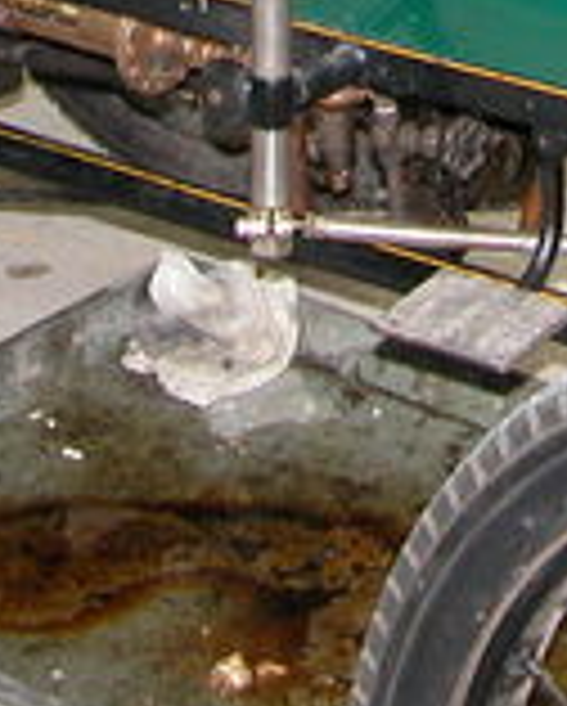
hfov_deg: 8.9
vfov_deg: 10.6
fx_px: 3643
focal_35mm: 174
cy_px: -387
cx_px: 468
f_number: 2.8
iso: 200
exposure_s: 1/60
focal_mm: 8.9
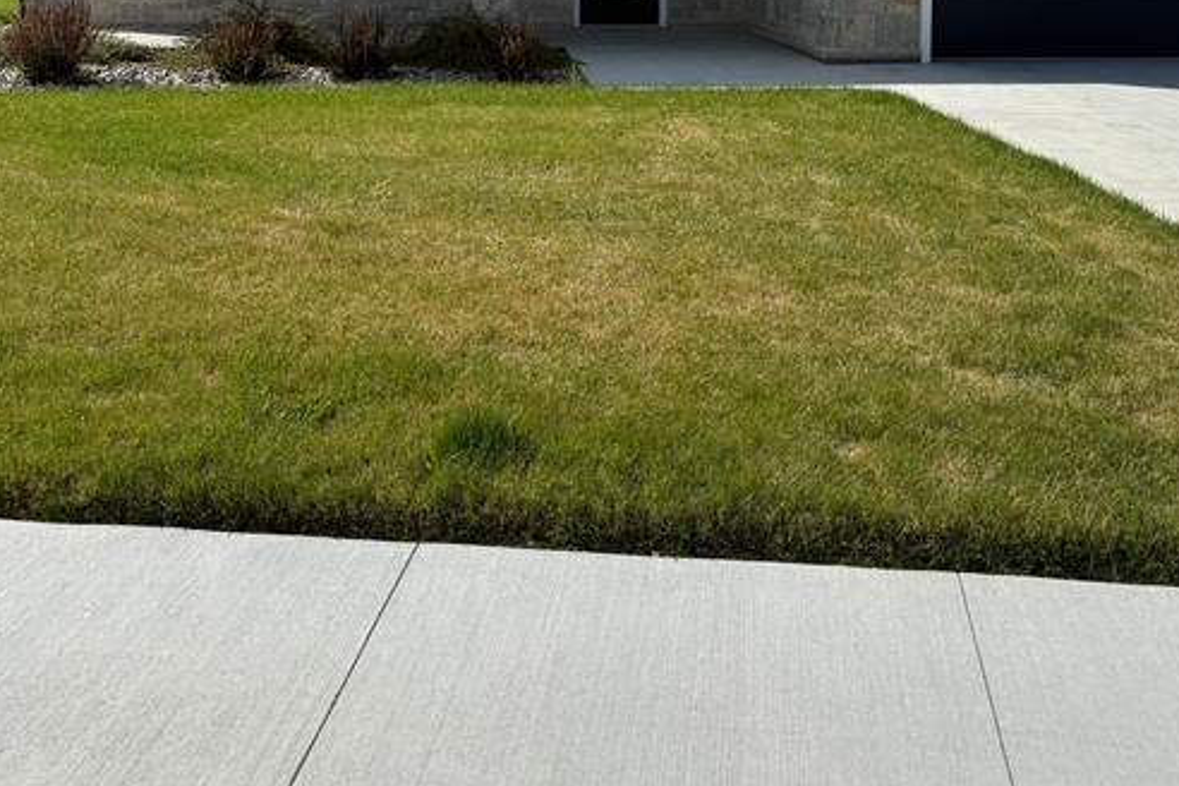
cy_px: 24
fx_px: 1277
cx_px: 640
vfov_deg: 31.9
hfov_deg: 49.5
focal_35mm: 39
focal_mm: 6.76
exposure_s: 1/8130
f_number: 1.78
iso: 80
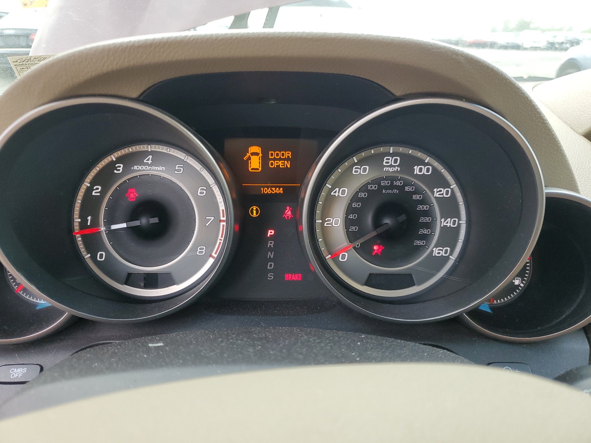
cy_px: 222
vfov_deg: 53.1
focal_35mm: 26
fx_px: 444
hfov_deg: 67.3
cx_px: 296
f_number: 1.5
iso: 63
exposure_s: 1/120
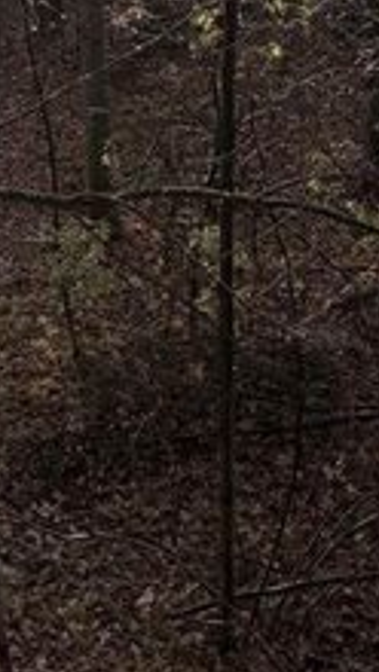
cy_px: -328
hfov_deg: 13.6
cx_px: -104
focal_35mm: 86
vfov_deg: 21.0
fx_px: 1534
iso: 40
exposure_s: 1/291
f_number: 1.6
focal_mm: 5.96
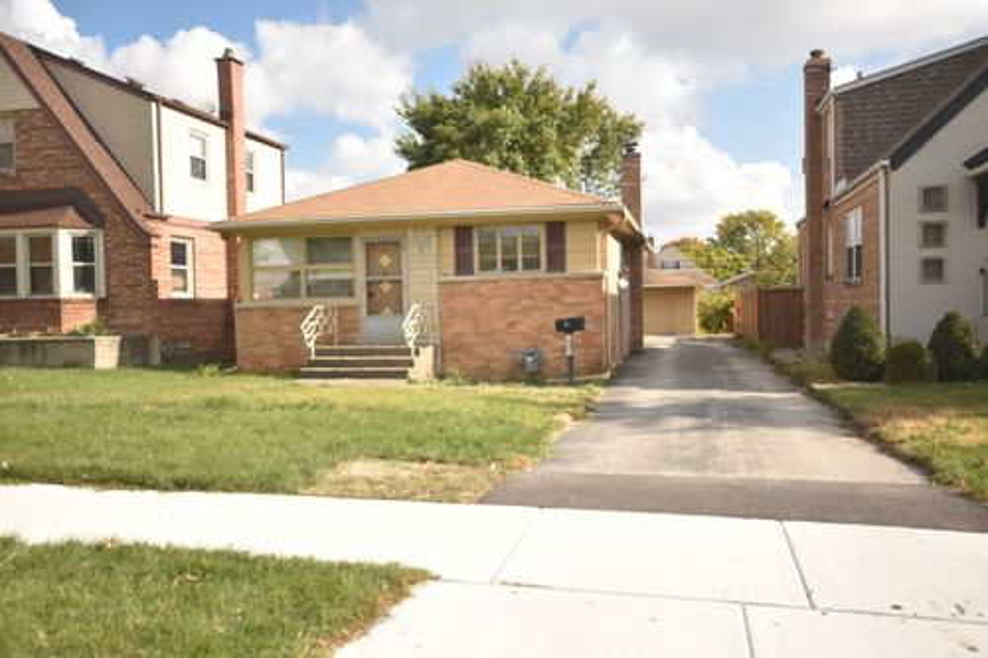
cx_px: 494
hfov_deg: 61.9
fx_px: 823
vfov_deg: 43.6
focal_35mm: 30
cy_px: 329
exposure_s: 1/1000
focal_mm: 20
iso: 500
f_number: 5.6
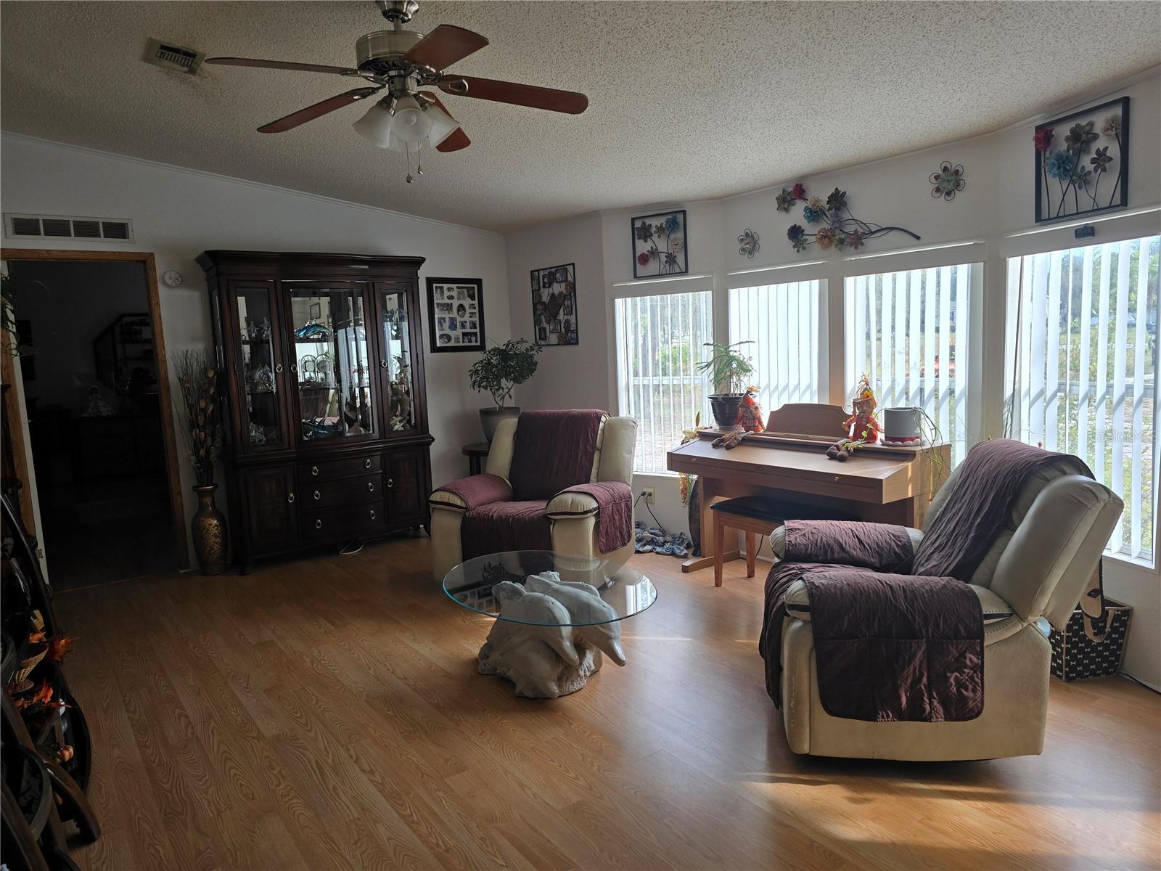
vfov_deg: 58.9
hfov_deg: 73.9
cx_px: 580
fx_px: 771
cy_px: 436
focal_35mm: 23
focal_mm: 6.3
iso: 40
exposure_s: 1/180
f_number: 1.7
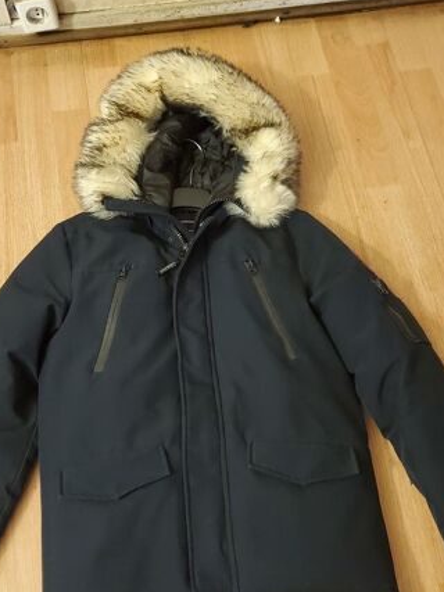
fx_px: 667
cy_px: 383
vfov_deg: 47.3
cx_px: 200
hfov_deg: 36.8
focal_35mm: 39
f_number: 1.5
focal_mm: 4.3
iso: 500
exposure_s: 1/17
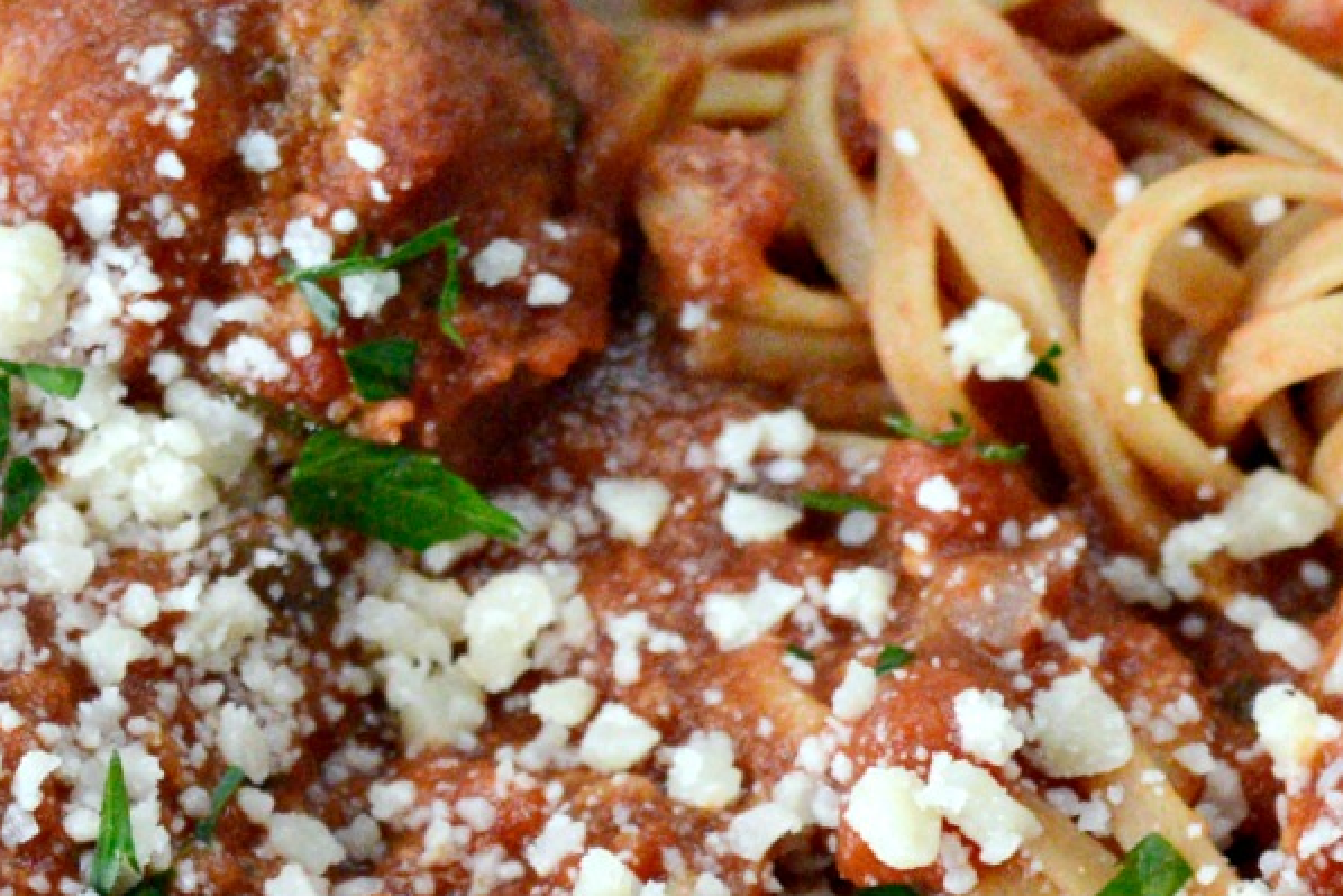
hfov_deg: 8.0
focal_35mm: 257
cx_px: 841
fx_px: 9589
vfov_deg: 5.2
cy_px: 2044
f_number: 4.5
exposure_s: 1/640
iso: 3200
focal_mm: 50
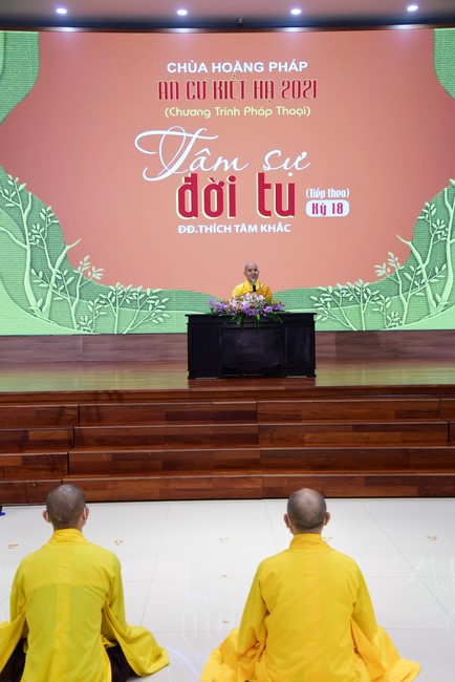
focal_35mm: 44
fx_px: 833
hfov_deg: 30.5
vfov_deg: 44.5
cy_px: 341
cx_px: 228
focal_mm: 44
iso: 2500
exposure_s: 1/125
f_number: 5.6
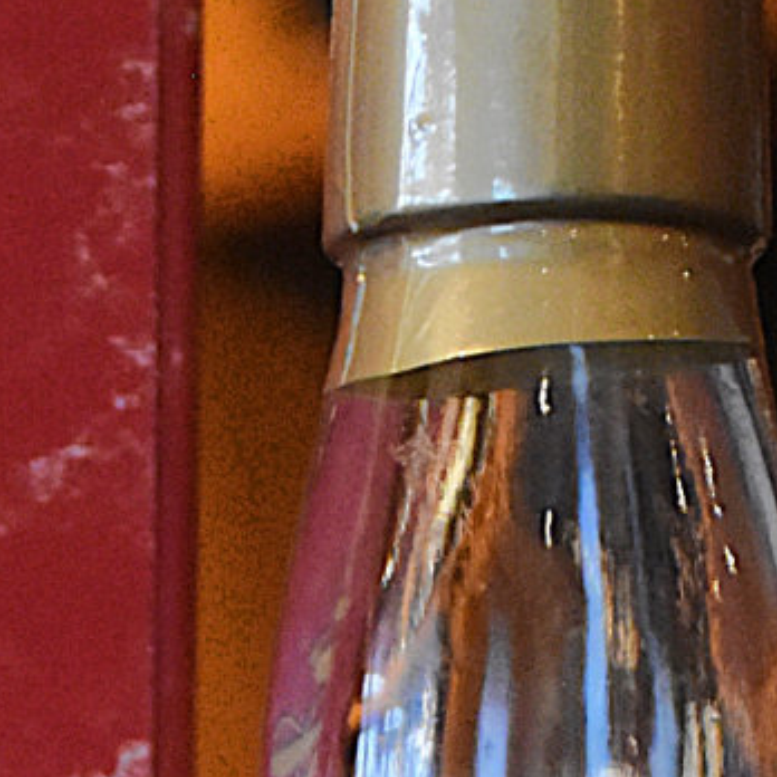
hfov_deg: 4.4
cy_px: 1882
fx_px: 10056
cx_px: -13
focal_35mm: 396
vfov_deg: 4.3
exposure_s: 1/100
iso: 3200
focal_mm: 48
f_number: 4.8
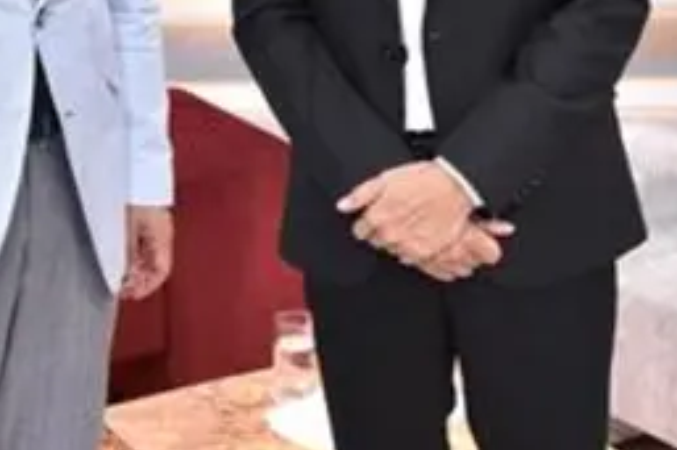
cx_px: 234
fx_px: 1710
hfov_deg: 22.3
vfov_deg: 14.3
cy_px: -171
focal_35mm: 91
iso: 1600
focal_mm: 30
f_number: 4.5
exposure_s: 1/160
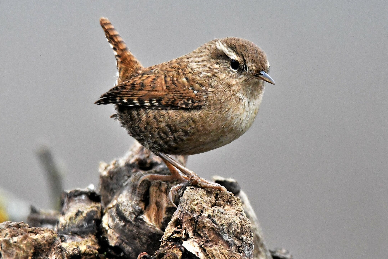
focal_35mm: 914
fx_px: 9850
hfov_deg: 2.3
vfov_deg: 1.5
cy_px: 137
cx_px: 179
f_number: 6.3
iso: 3200
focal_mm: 550
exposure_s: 1/2500
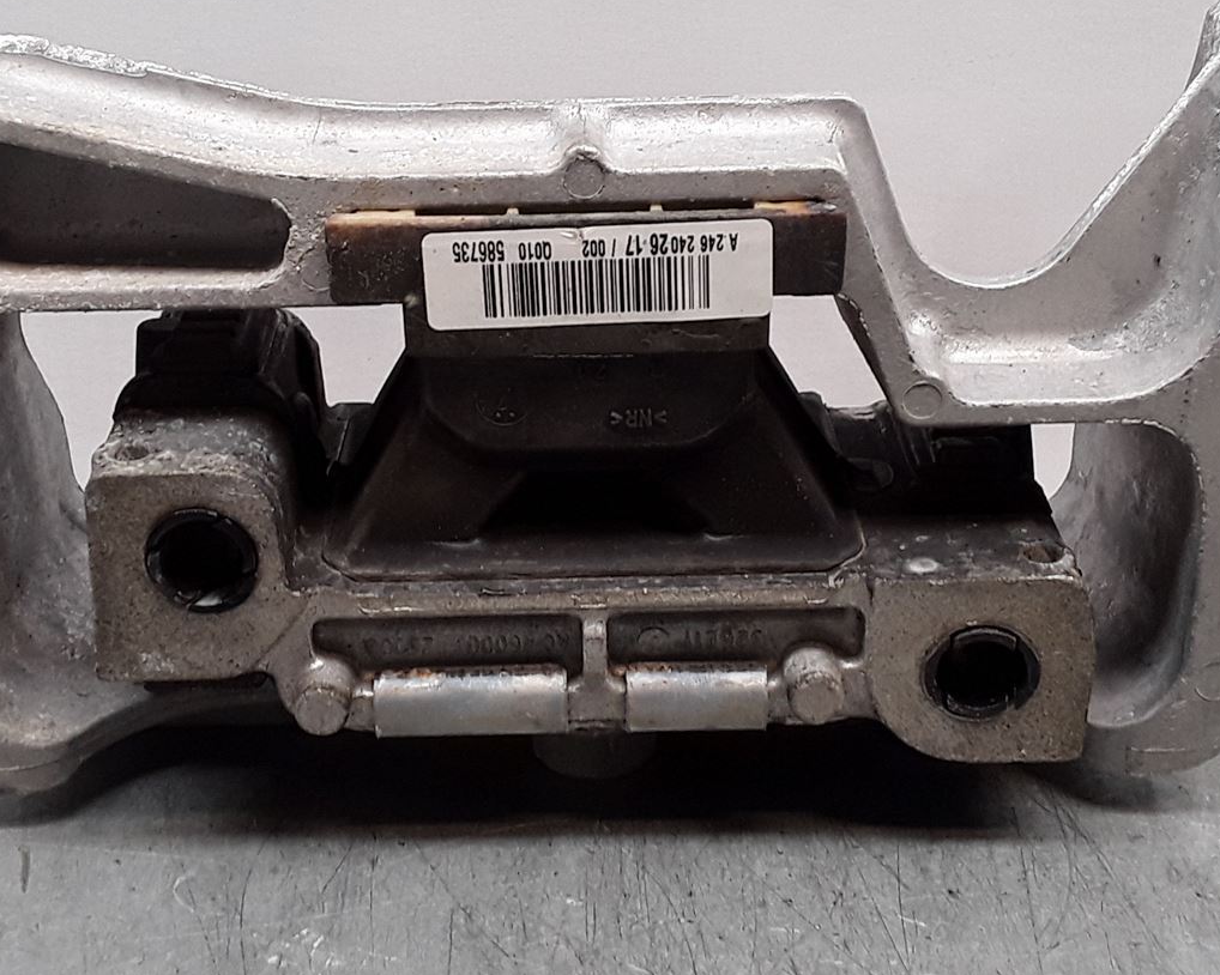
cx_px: 527
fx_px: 1986
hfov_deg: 34.1
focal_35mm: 55
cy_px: 367
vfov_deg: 27.5
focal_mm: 2.91
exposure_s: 1/50
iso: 40
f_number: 1.9
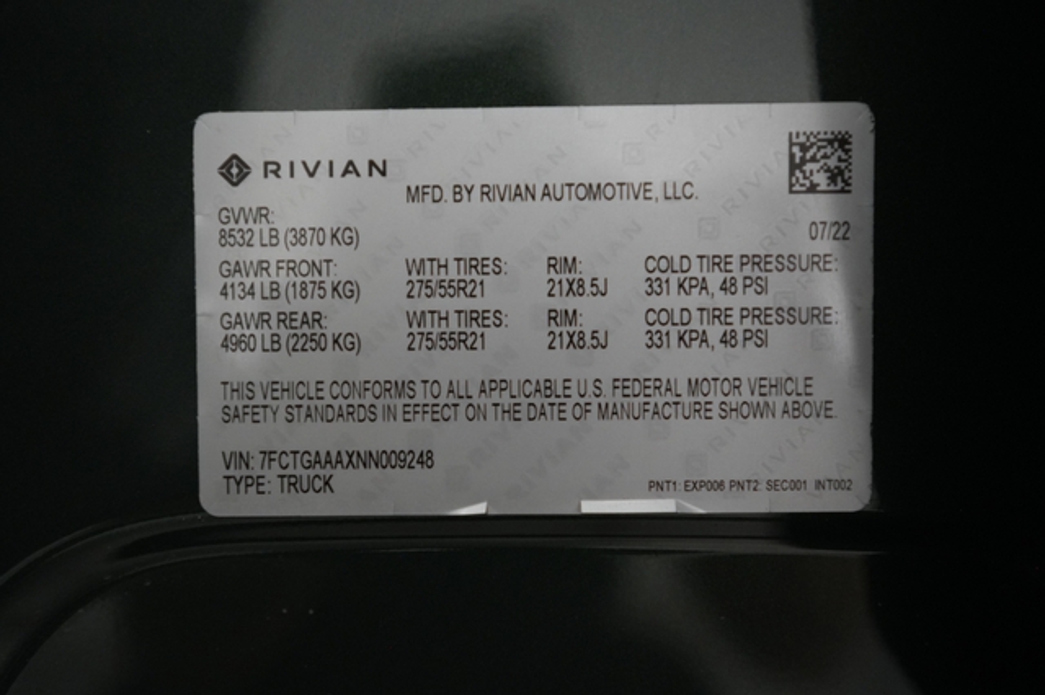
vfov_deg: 46.4
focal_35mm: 28
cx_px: 522
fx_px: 812
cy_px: 348
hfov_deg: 65.5
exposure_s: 1/160
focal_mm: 28
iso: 4000
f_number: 2.8
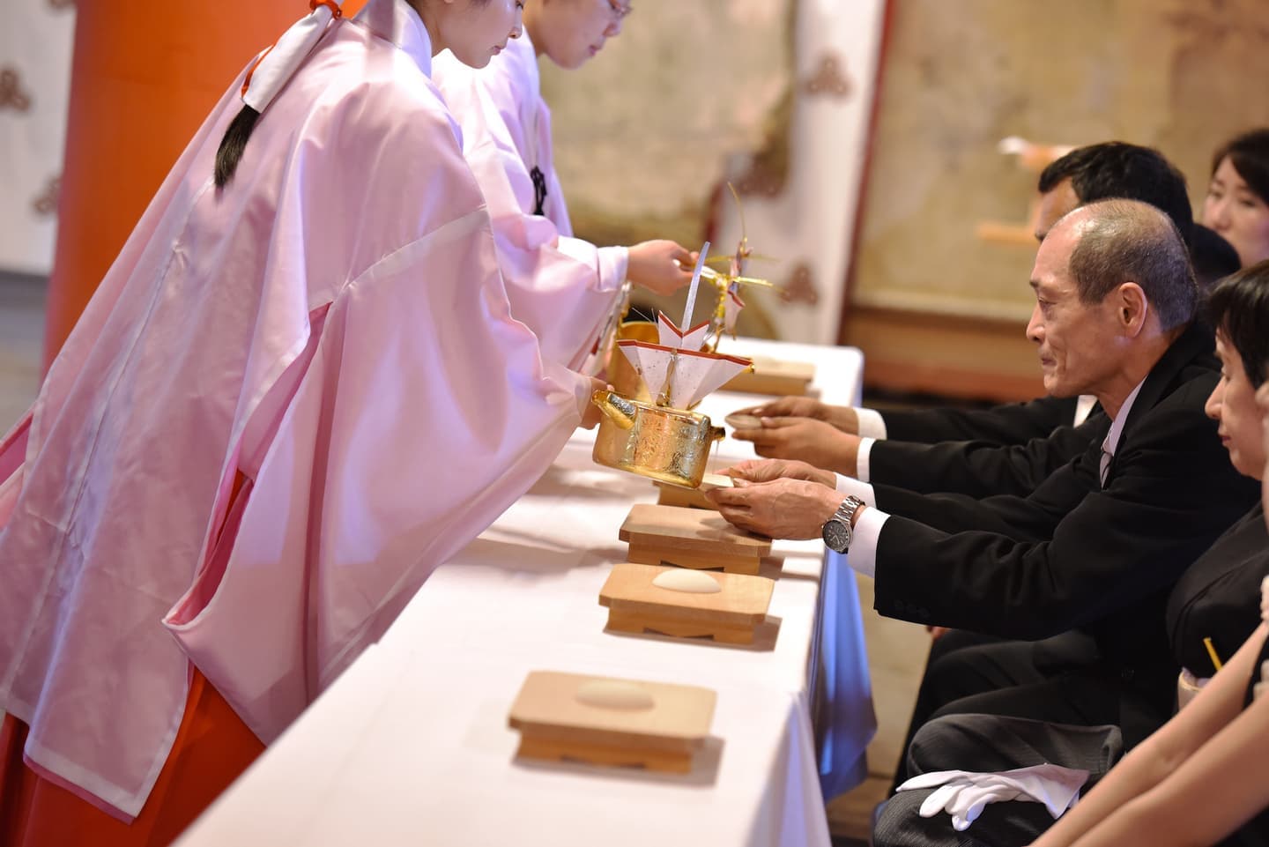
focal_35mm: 122
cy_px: 424
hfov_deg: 16.8
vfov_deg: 11.2
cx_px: 634
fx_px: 4302
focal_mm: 122
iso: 4000
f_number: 4
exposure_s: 1/125
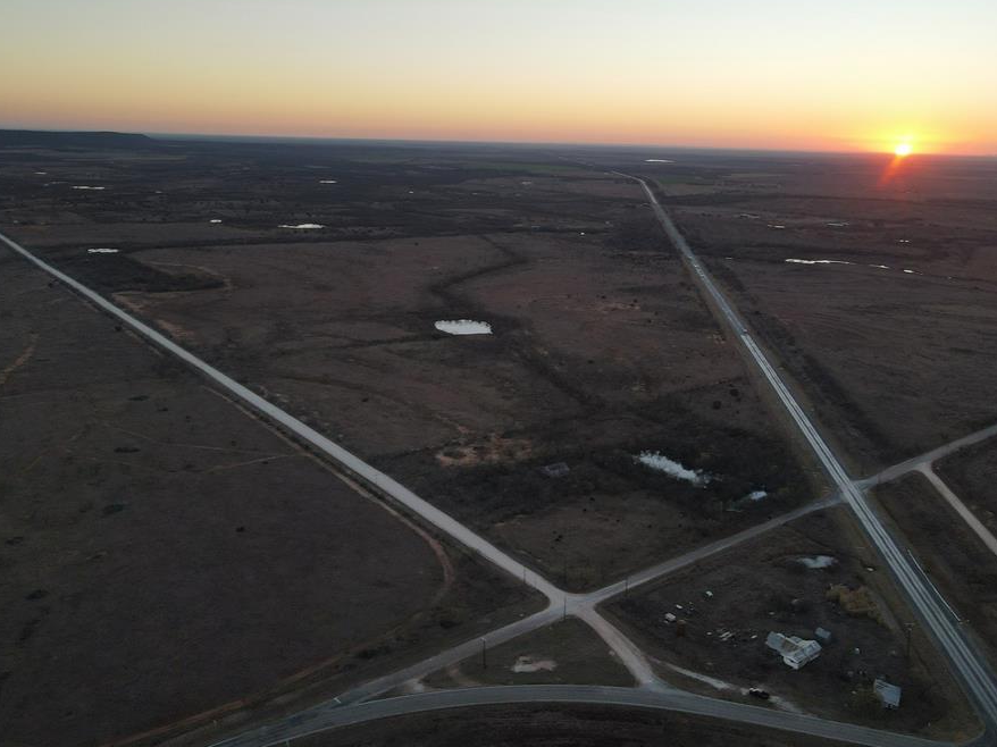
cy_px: 329
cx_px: 531
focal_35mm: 28
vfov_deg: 49.6
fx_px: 806
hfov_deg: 63.4
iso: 100
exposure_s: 1/100
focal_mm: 4.5
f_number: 2.8
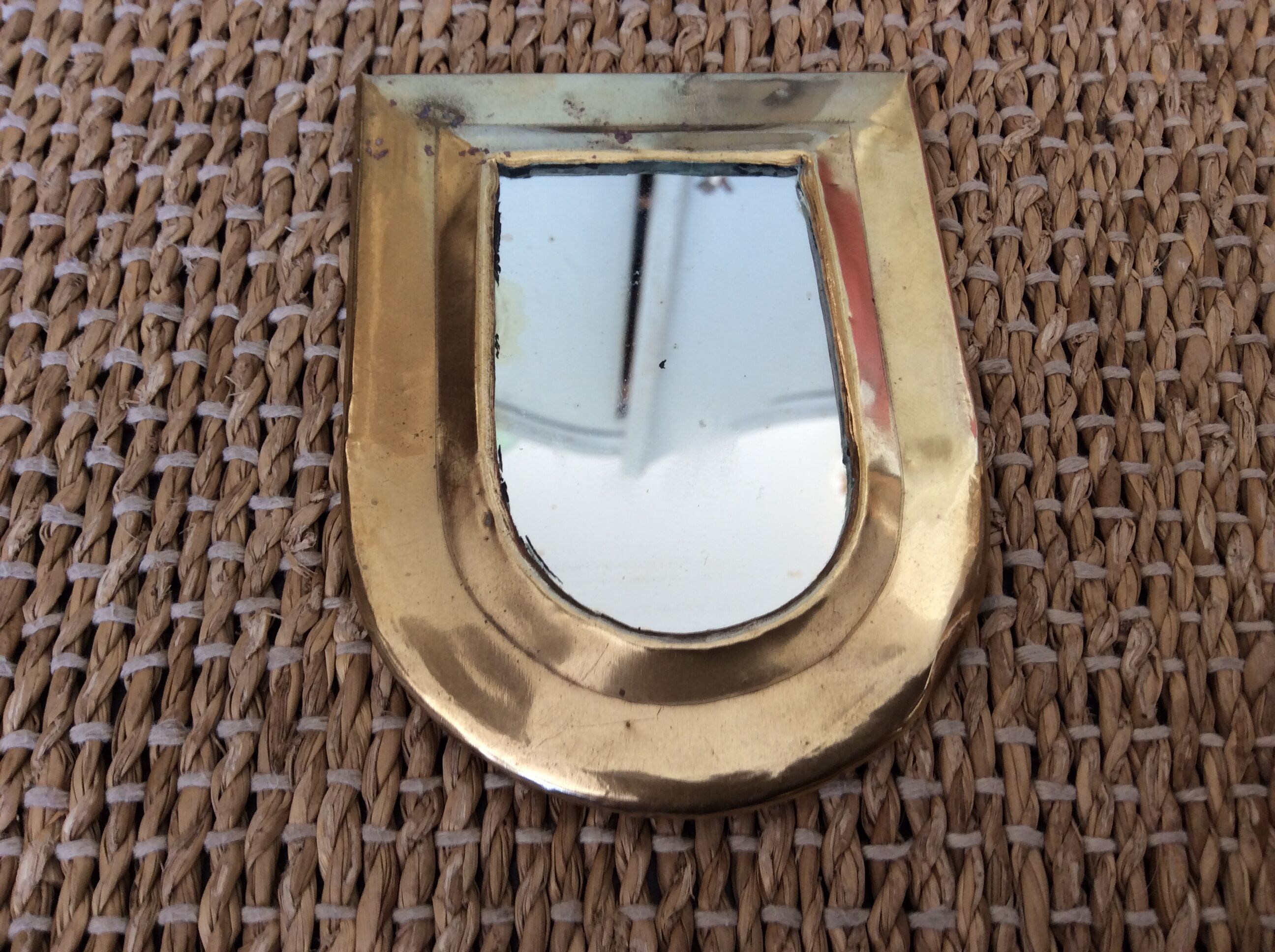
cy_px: 476
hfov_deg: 56.9
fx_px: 1177
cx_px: 638
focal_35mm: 32
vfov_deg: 44.1
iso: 32
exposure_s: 1/25
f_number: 2.4
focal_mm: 3.3
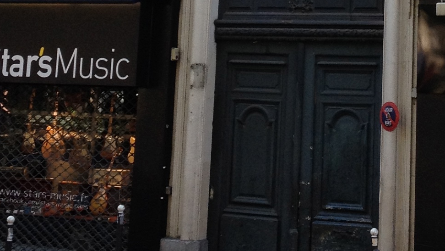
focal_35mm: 128
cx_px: 313
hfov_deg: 16.7
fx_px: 1511
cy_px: -179
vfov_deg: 9.1
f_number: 2.4
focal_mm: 4.28
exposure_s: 1/196
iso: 50
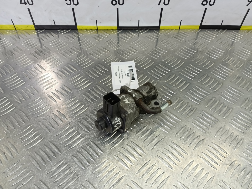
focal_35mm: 24
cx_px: 124
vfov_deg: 56.8
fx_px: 175
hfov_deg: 71.6
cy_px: 94
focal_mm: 4.11
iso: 113
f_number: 1.6
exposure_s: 1/50
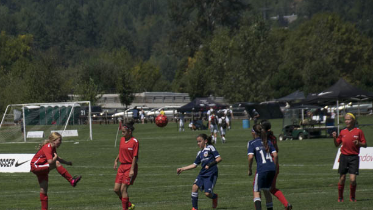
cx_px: 87
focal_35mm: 334
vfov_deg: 3.6
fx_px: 3303
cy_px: 161
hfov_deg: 6.5
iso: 100
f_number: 5.6
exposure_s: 1/1000
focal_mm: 130
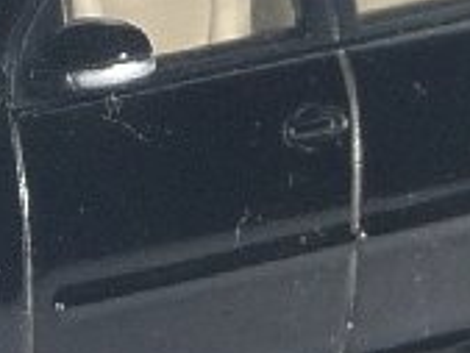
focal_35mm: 359
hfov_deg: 5.5
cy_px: 247
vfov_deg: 4.1
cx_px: -256
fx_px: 4878
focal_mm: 7.6
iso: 100
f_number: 4.1
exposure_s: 1/30
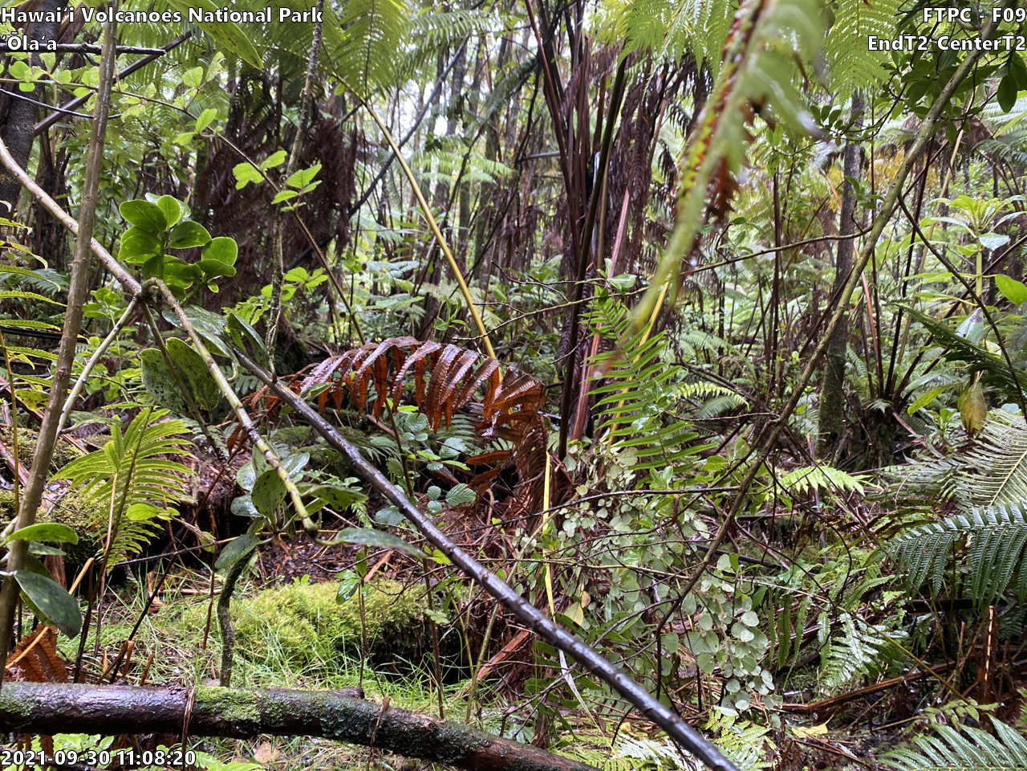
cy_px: 386
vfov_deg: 53.1
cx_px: 514
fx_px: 771
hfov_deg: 67.3
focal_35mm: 26
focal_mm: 4.25
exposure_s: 1/62
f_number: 1.8
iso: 125
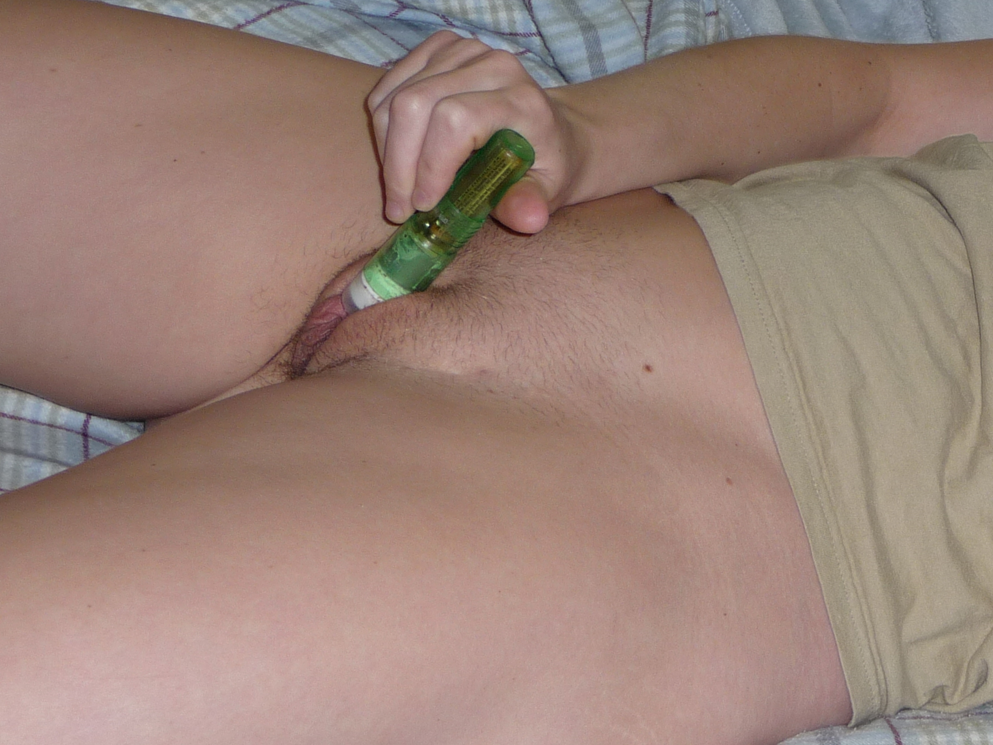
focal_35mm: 95
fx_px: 2726
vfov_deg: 15.6
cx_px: 973
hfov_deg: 20.1
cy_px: 287
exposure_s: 1/30
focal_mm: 8
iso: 100
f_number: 4.2
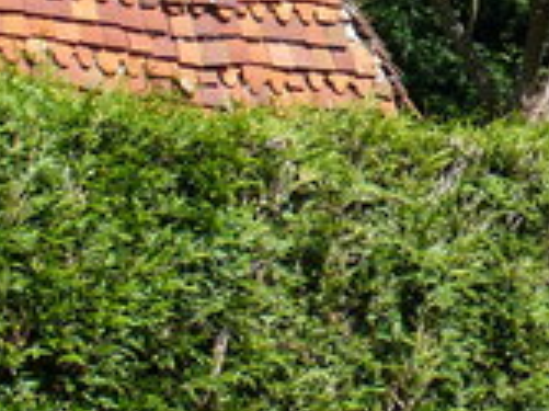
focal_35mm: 142
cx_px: 782
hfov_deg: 13.2
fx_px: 2250
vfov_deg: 10.3
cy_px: -56
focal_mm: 6.1
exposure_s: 1/200
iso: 80
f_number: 5.6
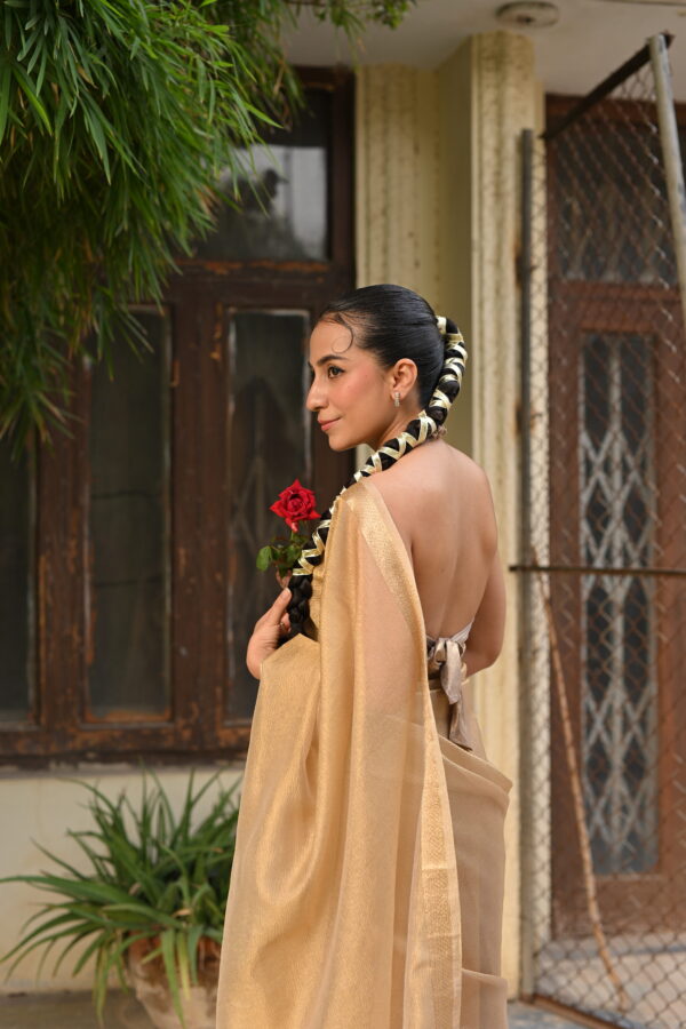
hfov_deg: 27.0
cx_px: 343
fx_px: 1429
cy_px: 514
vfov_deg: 39.6
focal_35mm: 50
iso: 100
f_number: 3.2
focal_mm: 50
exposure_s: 1/60
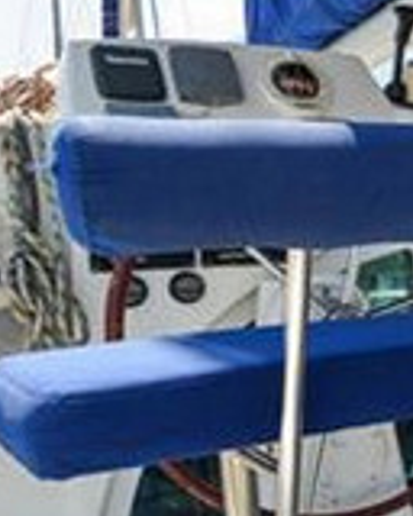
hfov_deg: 17.9
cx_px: 803
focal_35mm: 62
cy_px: 347
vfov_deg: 30.2
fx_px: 947
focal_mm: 17
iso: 250
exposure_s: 1/320
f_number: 9
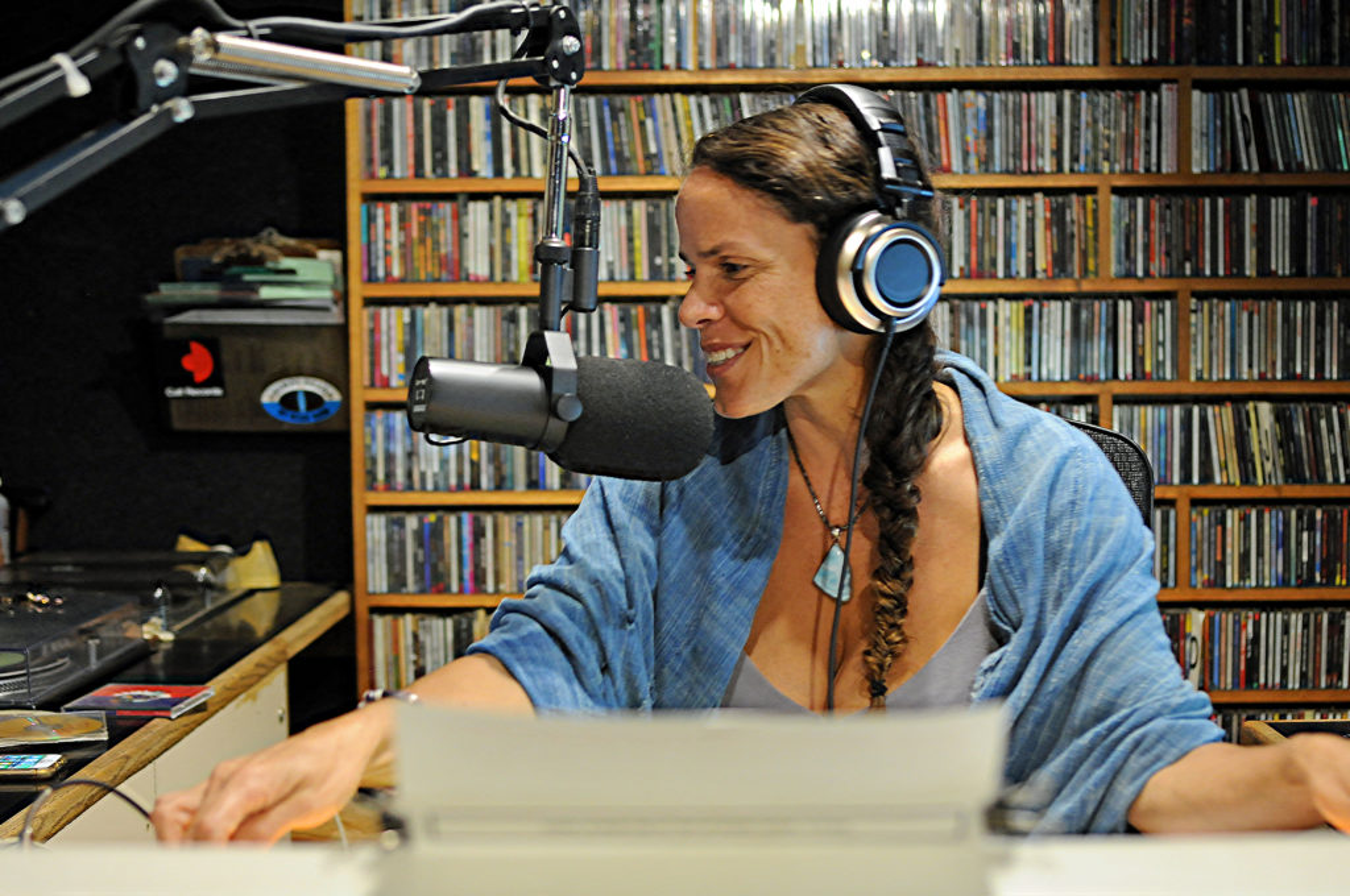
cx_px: 675
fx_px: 1966
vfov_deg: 25.7
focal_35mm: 52
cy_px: 448
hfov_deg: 37.9
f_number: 2.8
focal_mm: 35
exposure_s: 1/20
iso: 1000
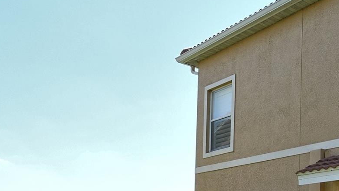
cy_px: 218
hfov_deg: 43.2
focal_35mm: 47
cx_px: 222
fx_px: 422
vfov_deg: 23.6
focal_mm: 15
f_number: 16
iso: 640
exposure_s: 1/250
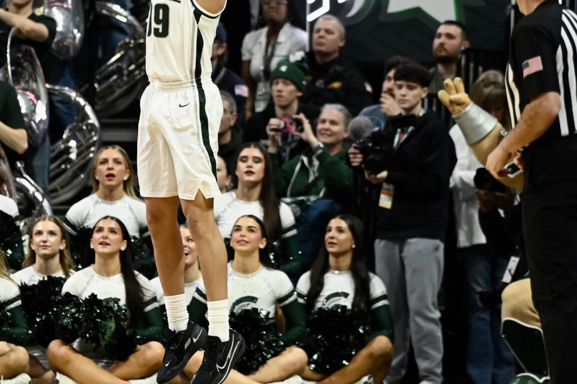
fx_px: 6886
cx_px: 196
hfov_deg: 4.8
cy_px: 95
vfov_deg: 3.2
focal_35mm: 430
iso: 4000
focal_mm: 195
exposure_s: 1/2000
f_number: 2.8
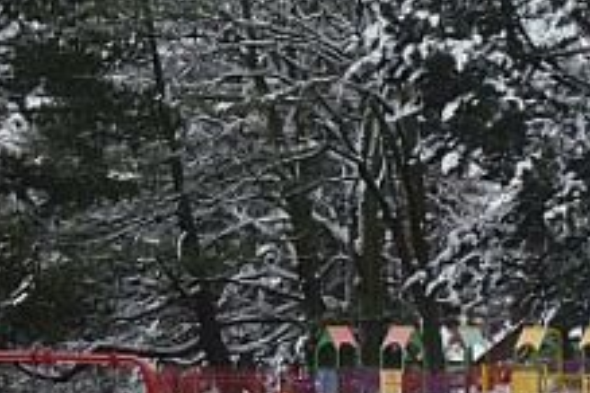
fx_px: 2245
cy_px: 118
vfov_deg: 10.0
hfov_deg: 14.9
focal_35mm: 137
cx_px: 97
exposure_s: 1/250
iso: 100
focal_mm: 6.9
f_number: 4.5
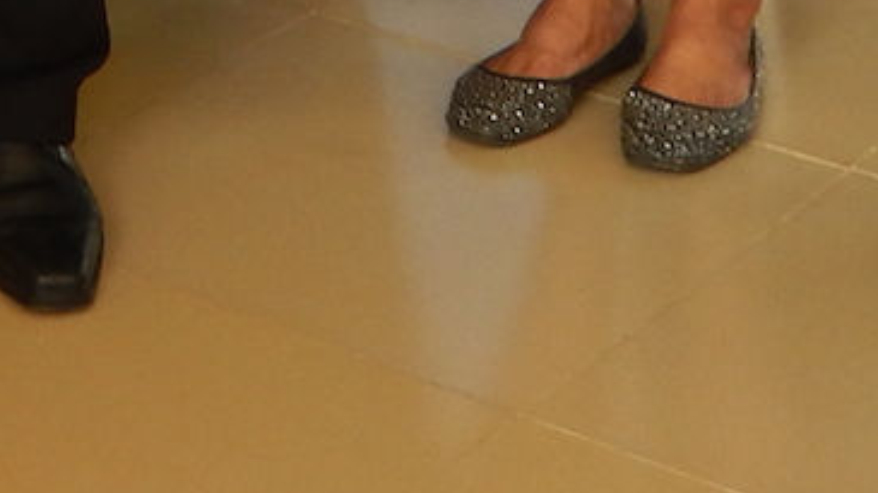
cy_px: -1012
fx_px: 4003
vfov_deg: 6.4
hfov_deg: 11.7
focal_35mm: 172
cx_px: -609
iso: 125
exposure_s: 1/125
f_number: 3.8
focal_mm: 5.7
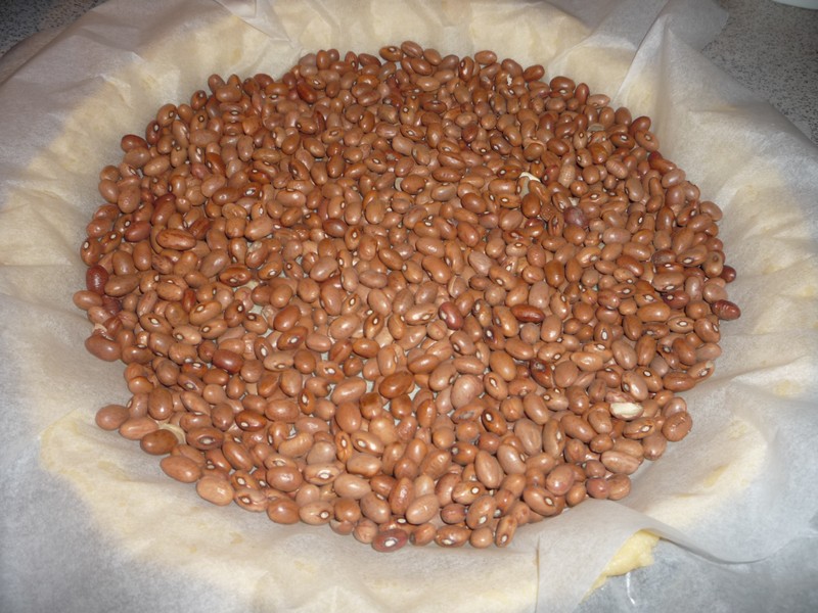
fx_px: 709
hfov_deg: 60.0
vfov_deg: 46.8
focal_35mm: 30
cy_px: 306
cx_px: 409
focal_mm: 5.2
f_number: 3.3
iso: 100
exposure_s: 1/30
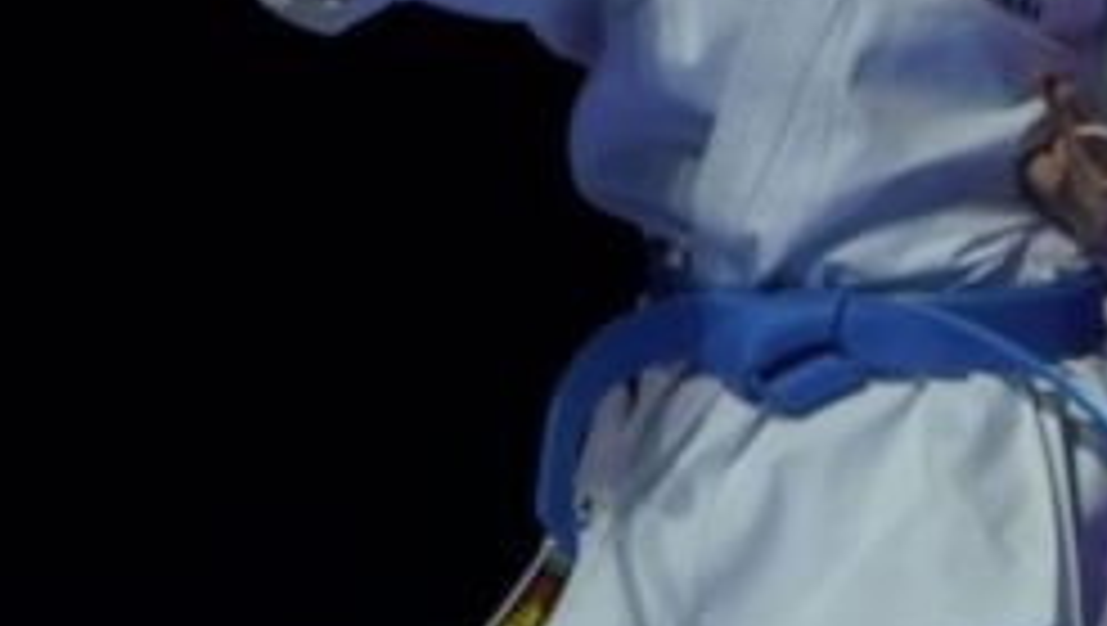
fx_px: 15750
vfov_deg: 2.3
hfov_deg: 3.9
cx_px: 3758
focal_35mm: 536
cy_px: 180
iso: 320
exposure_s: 1/500
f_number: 2.8
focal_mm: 70
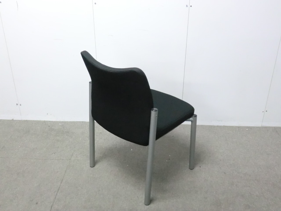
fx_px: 308
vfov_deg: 37.7
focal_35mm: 38
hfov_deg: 49.0
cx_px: 140
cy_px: 106
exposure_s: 1/30
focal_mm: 6.9
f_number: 3.9
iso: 800
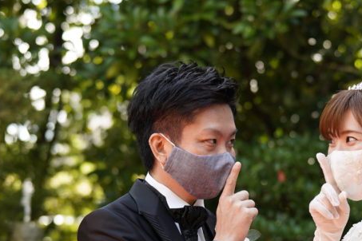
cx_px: 197
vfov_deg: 12.0
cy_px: 234
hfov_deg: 18.1
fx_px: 1136
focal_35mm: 113
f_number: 1.8
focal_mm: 50
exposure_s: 1/320
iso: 100
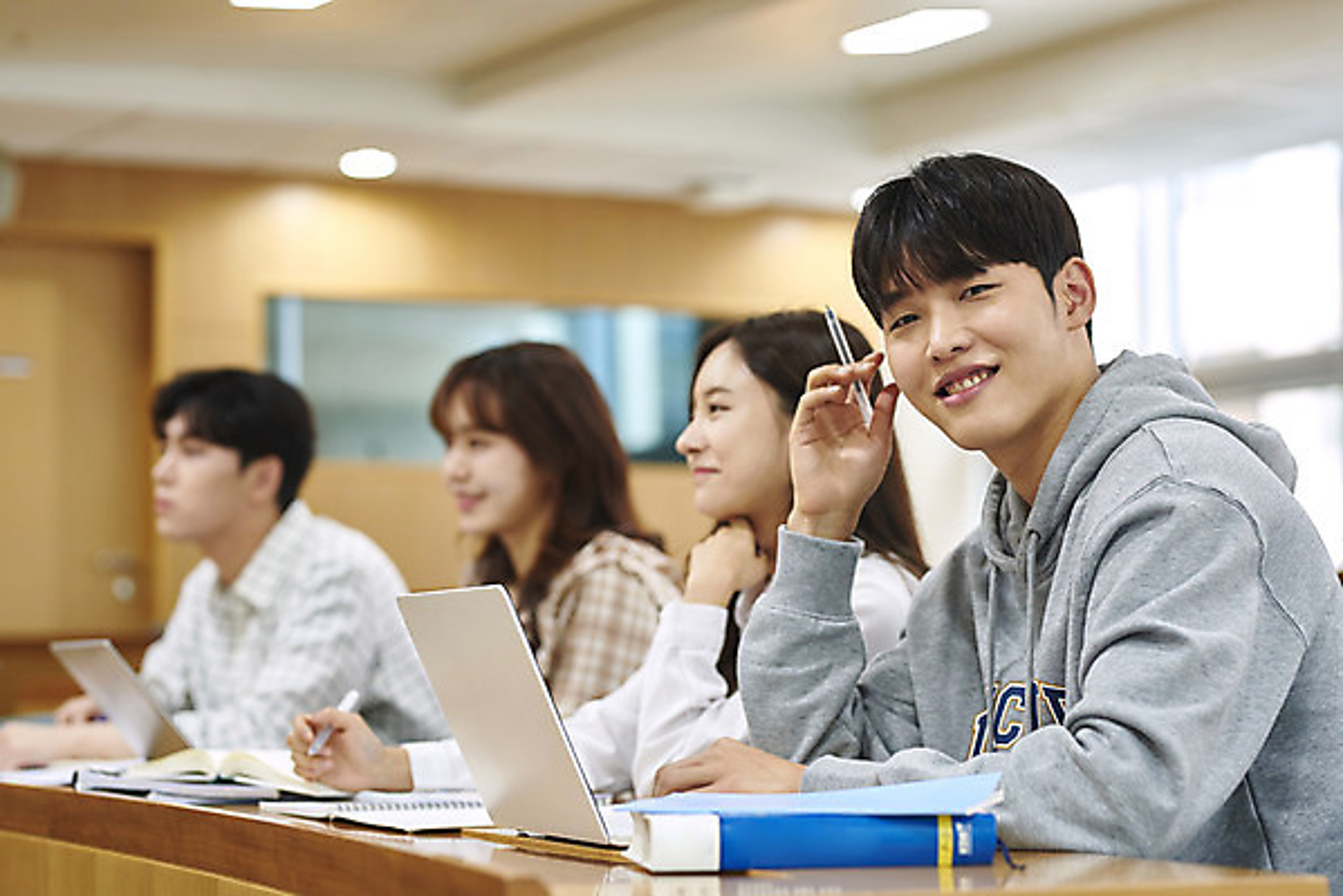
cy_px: 448
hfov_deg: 23.9
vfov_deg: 16.1
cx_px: 672
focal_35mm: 85
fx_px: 3172
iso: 1000
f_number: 2.8
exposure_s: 1/125
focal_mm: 85
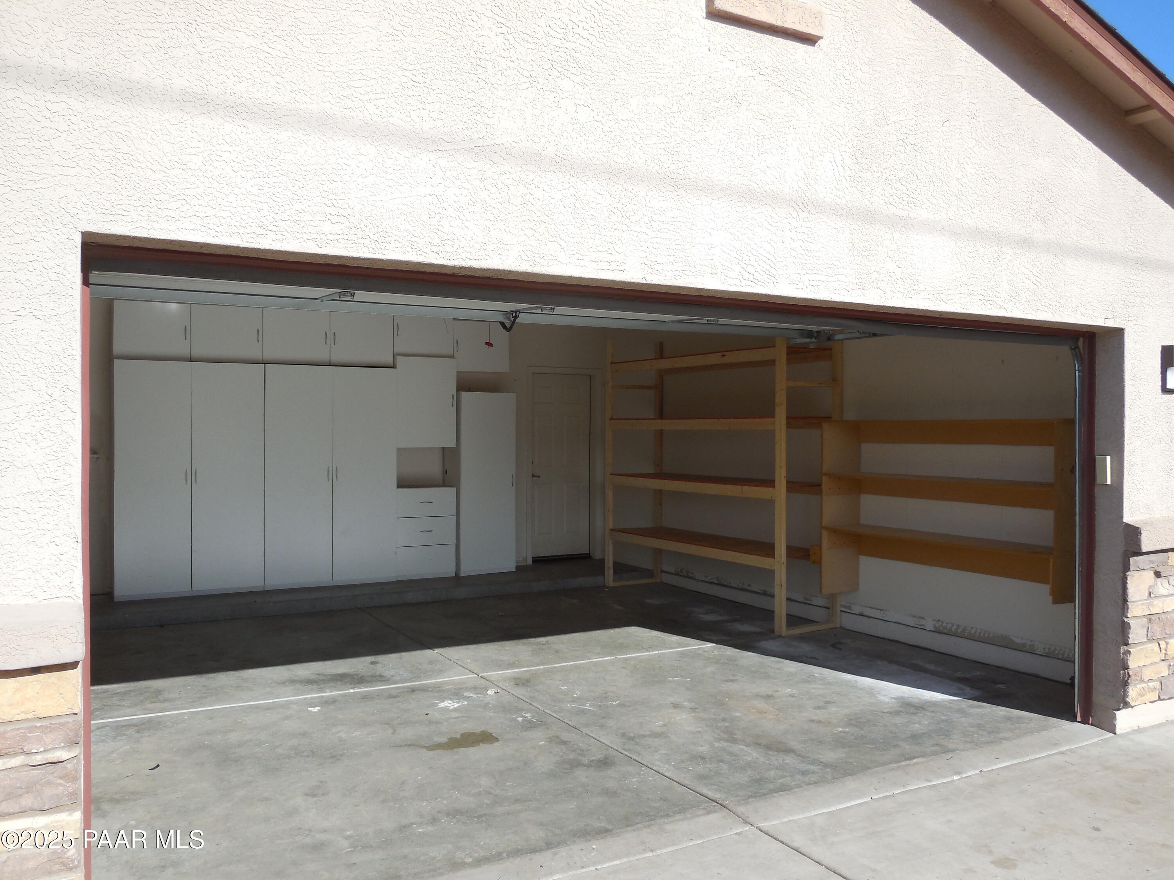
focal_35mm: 30
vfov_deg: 46.8
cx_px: 587
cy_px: 440
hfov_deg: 60.0
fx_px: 1017
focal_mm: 5.3
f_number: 3.2
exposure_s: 1/1000
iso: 125
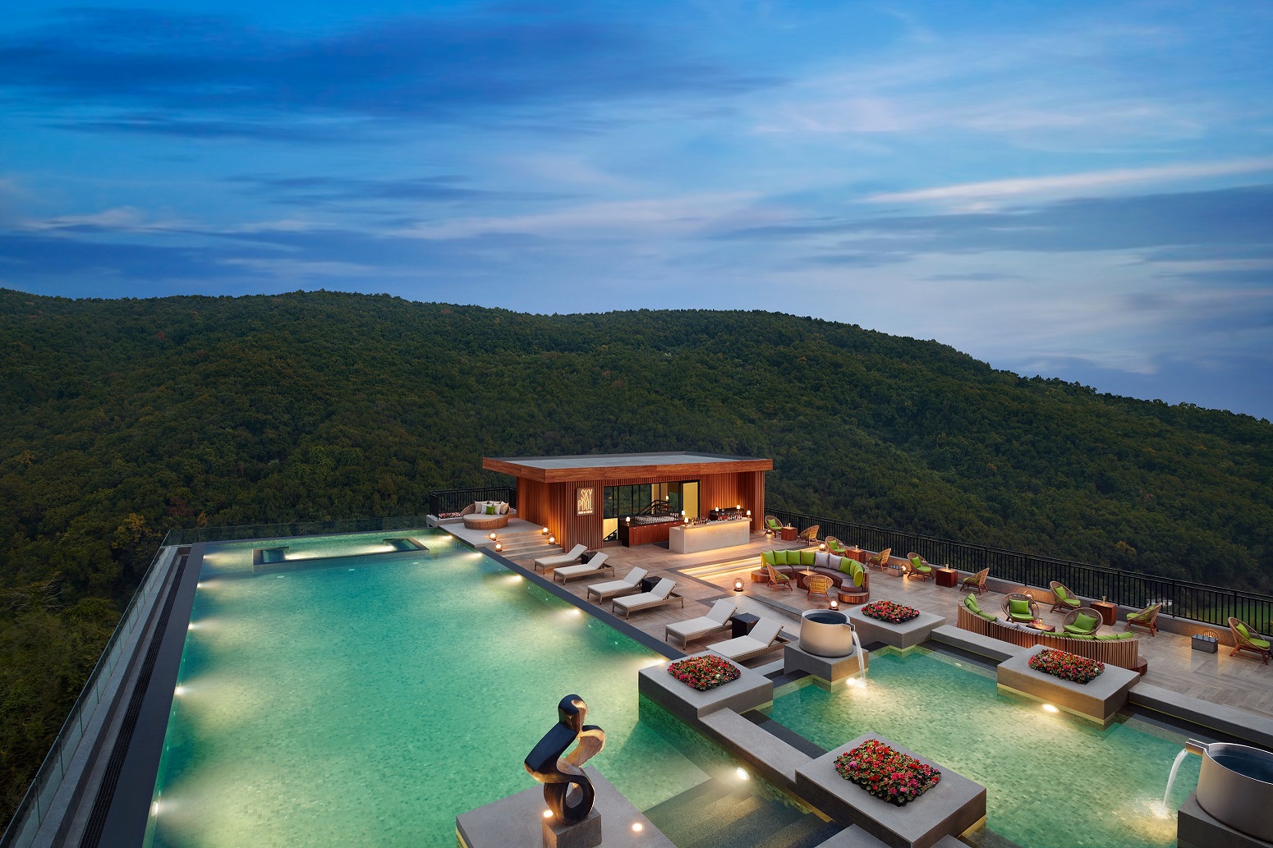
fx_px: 601
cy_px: 424
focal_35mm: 17
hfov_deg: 93.3
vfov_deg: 70.4
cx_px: 636
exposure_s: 1/5
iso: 100
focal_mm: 17
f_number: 9
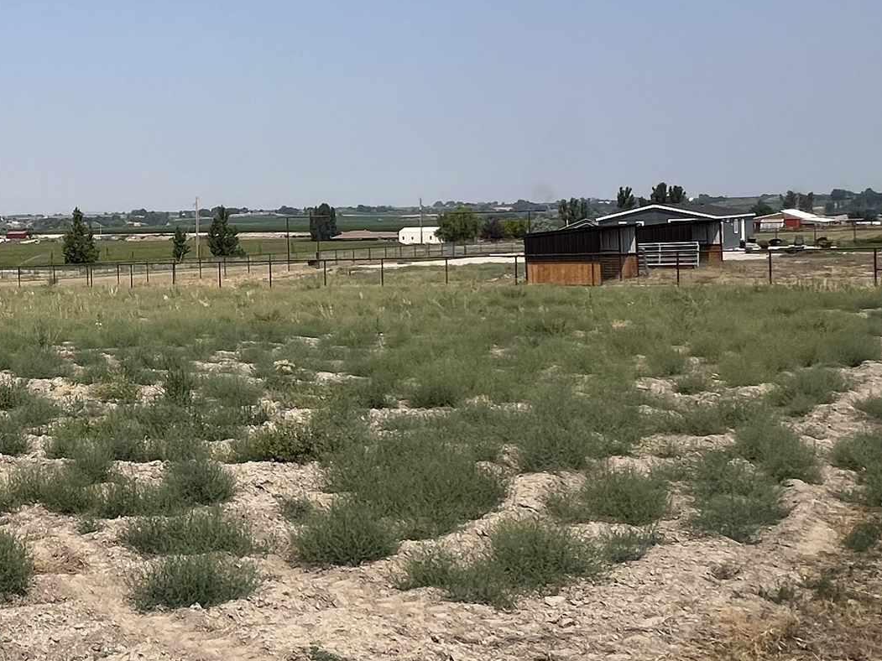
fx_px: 968
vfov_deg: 37.5
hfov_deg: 42.2
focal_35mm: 38
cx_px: -6
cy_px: 252
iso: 32
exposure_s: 1/2538
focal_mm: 1.57
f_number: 1.8
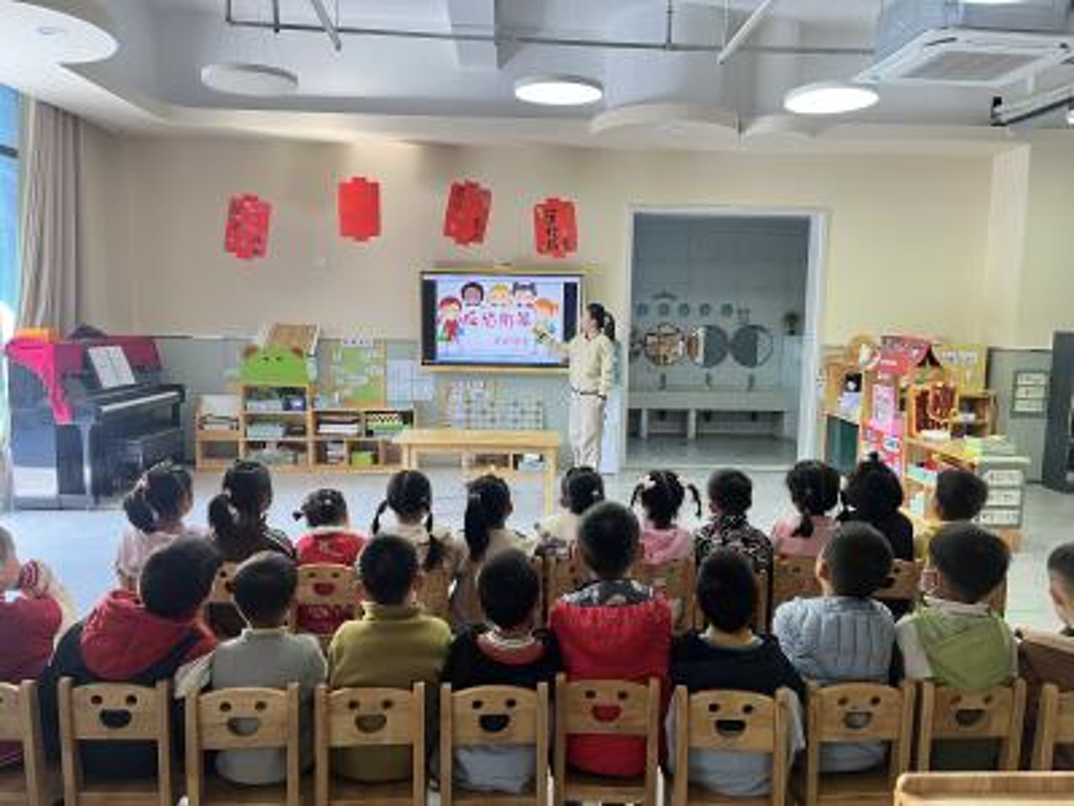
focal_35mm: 26
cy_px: 403
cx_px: 537
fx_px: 807
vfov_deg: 53.1
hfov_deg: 67.3
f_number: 1.6
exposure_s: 1/50
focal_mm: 5.1
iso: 64
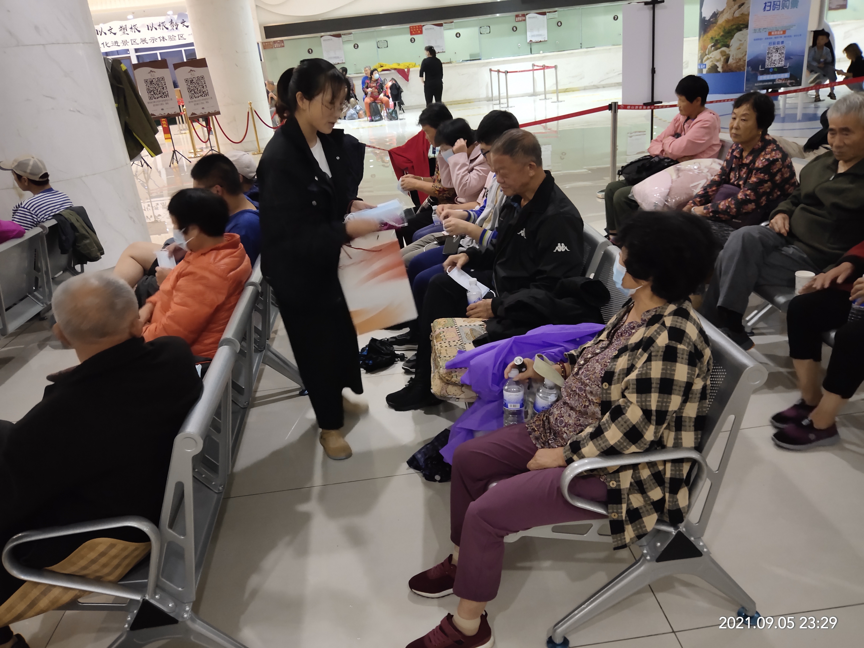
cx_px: 432
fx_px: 649
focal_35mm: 26
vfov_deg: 53.1
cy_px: 324
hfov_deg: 67.3
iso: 1451
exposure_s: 1/20
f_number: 2
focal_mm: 3.87
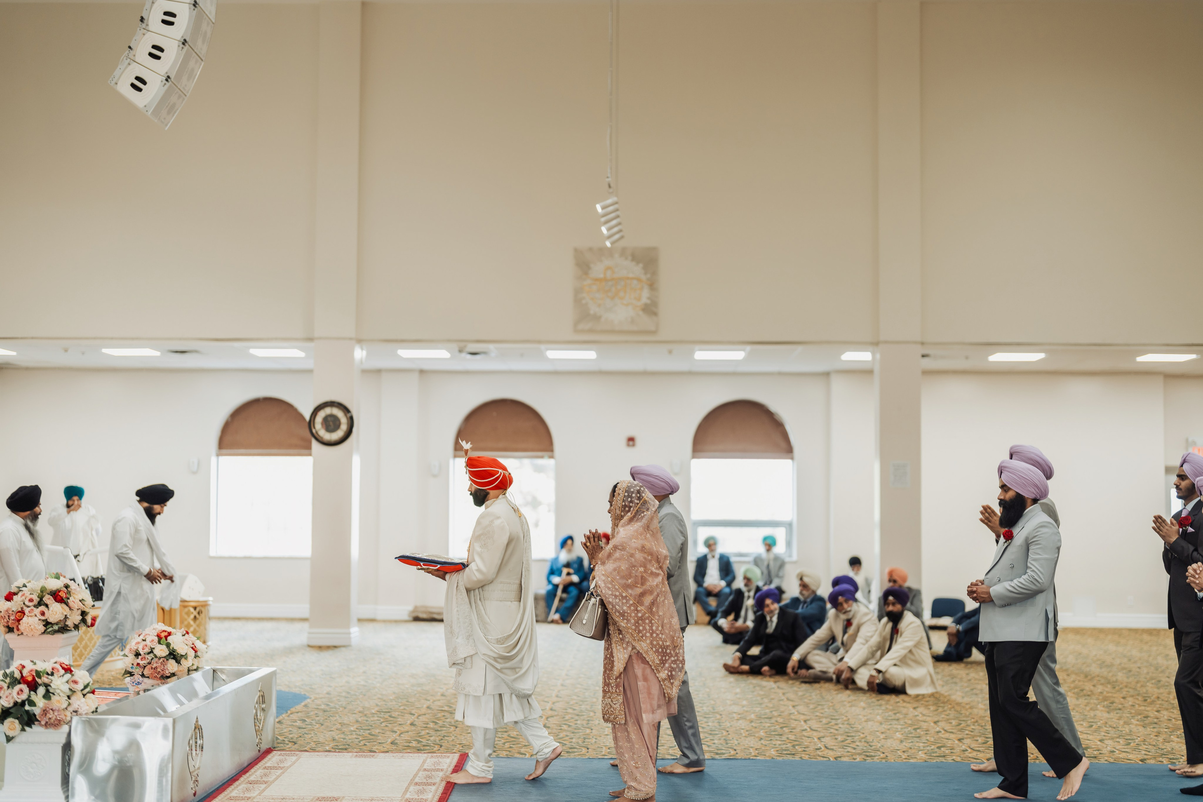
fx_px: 1671
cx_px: 602
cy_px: 401
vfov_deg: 27.0
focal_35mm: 50
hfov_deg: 39.6
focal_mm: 50
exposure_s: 1/200
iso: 320
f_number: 1.2
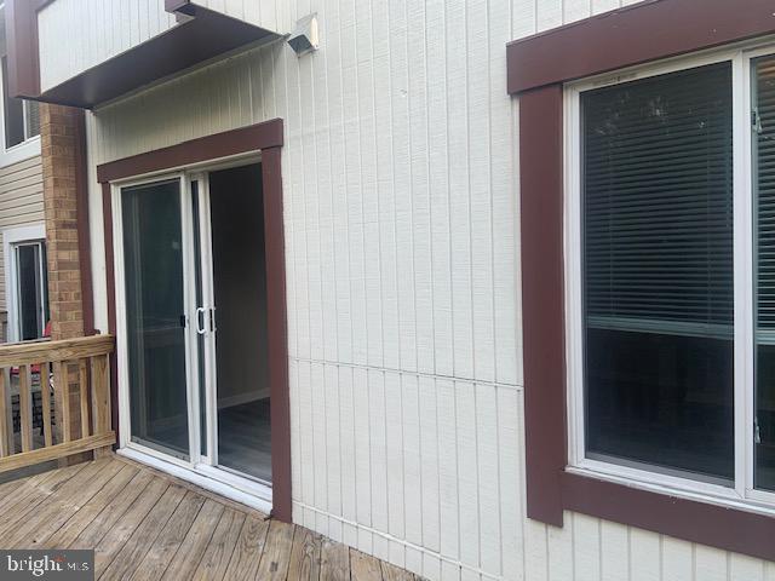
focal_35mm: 26
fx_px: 582
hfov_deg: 67.3
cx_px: 388
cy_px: 290
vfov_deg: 53.1
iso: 25
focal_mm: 4.25
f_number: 1.8
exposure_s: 1/306
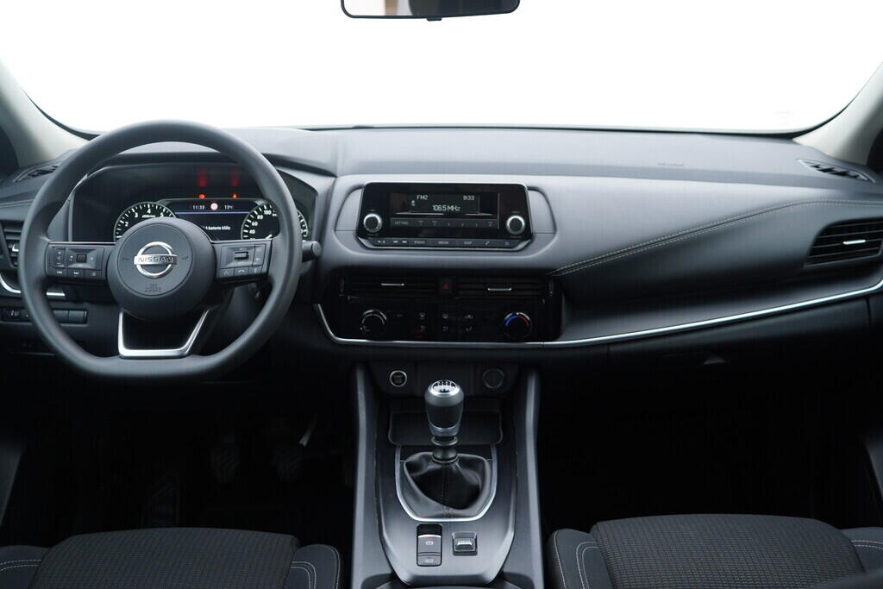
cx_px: 442
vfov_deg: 36.9
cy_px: 294
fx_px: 883
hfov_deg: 53.1
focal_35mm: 36
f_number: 2.8
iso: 160
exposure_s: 1/40
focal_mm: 24
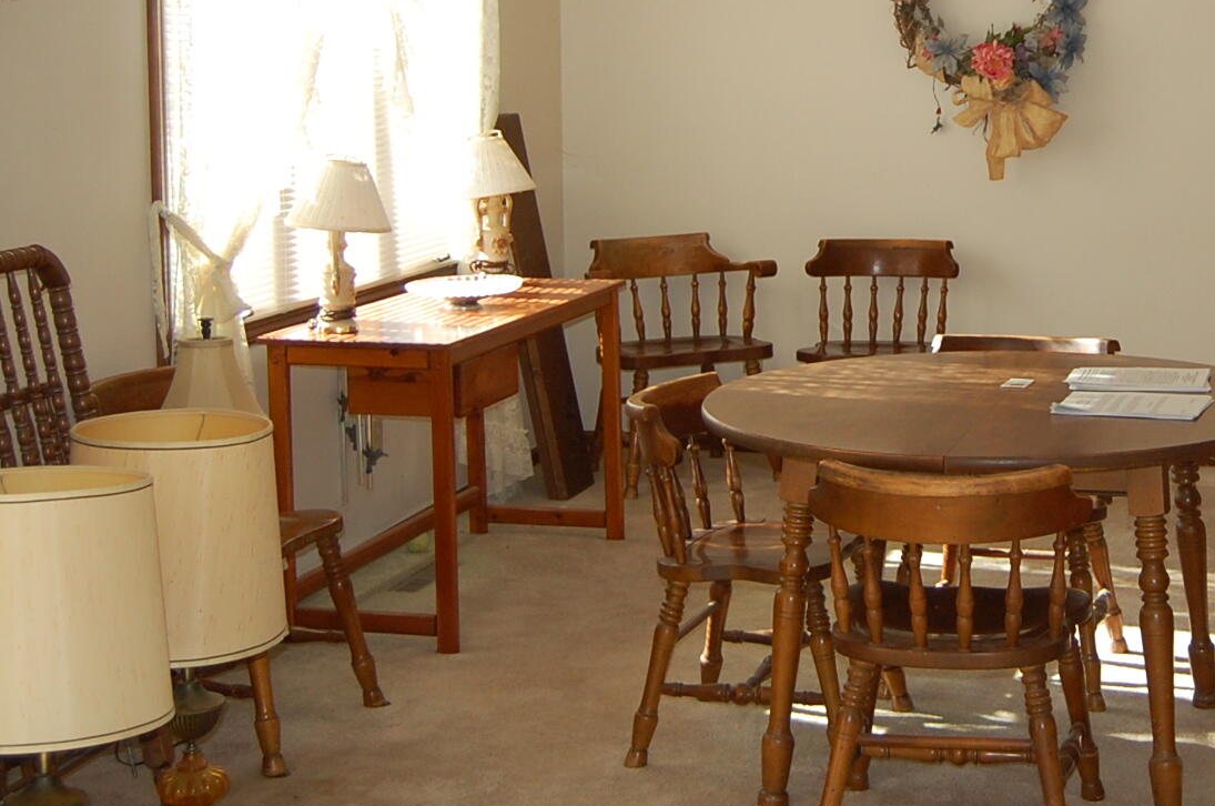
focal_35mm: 68
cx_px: 985
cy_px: 168
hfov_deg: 29.0
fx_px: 2291
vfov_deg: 19.7
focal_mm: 22
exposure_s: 1/400
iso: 400
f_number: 3.8
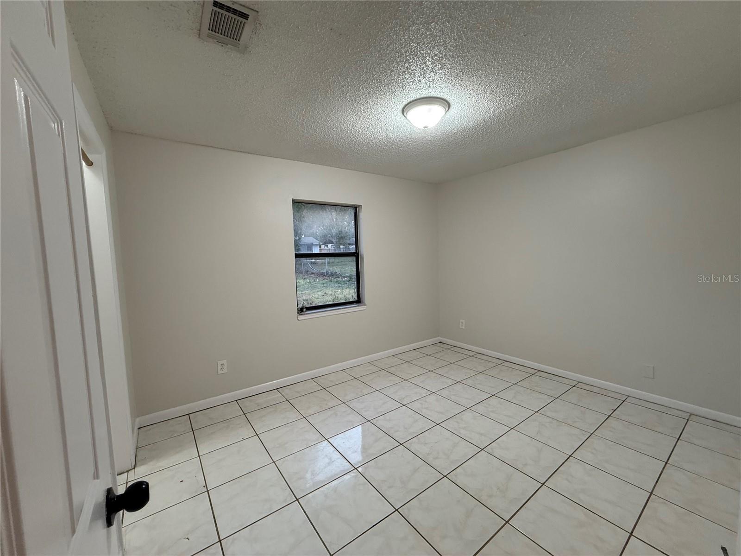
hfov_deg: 102.1
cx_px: 370
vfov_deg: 85.7
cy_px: 278
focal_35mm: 14
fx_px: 300
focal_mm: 2.22
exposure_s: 1/60
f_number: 2.2
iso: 200
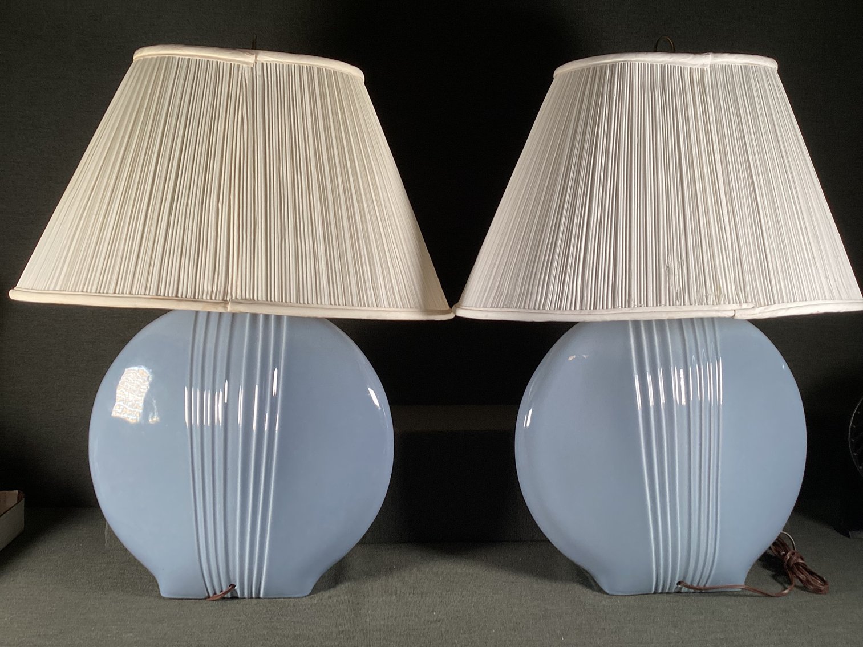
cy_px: 324
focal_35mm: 31
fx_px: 773
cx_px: 432
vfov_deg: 45.4
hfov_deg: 58.3
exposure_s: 1/100
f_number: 2.4
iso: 50
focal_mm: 3.3
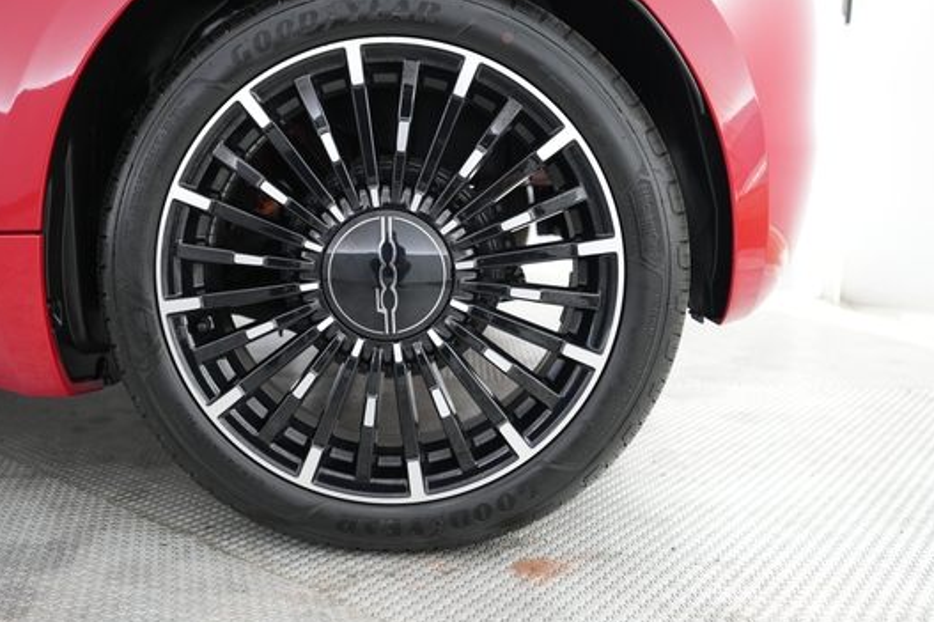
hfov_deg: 55.5
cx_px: 386
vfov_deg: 38.8
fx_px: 882
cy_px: 287
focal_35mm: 34
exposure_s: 1/30
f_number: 2.8
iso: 1250
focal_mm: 28
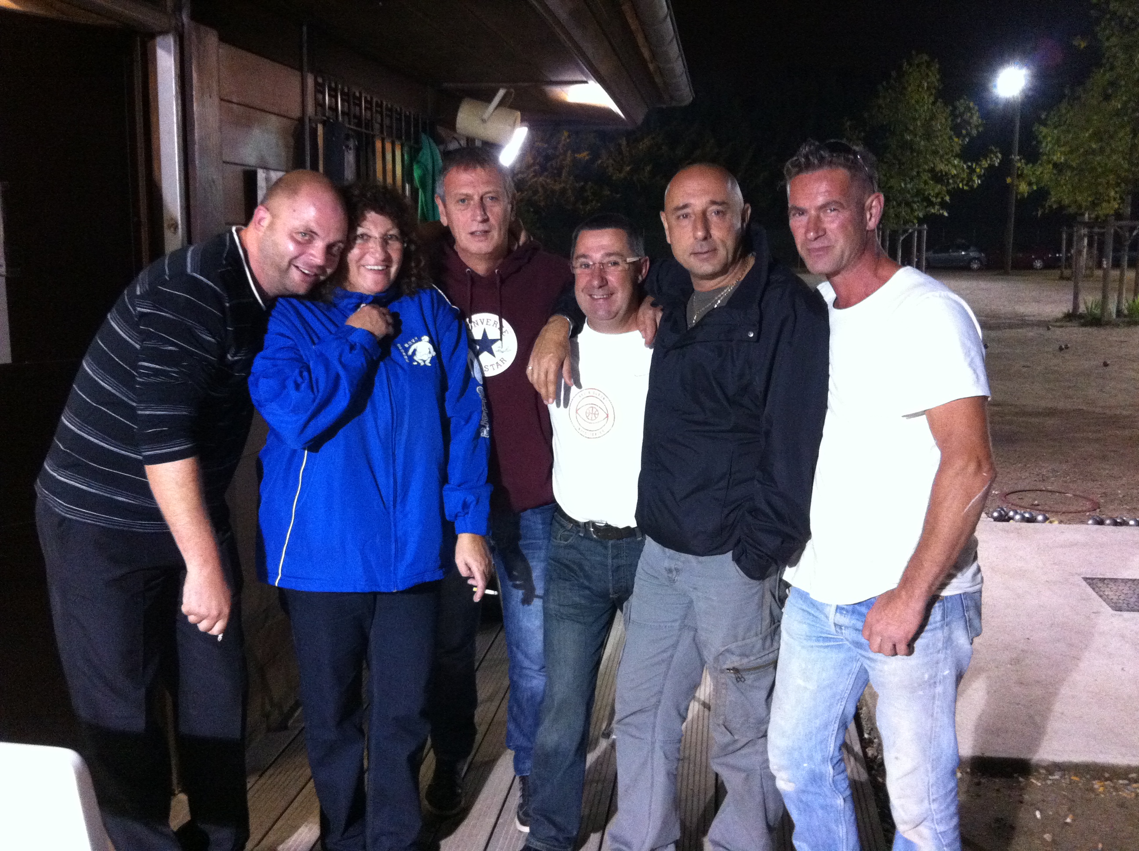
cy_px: 426
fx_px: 1150
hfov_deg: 52.7
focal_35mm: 35
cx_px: 570
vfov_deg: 40.6
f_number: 2.8
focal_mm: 3.85
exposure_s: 1/15
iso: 500
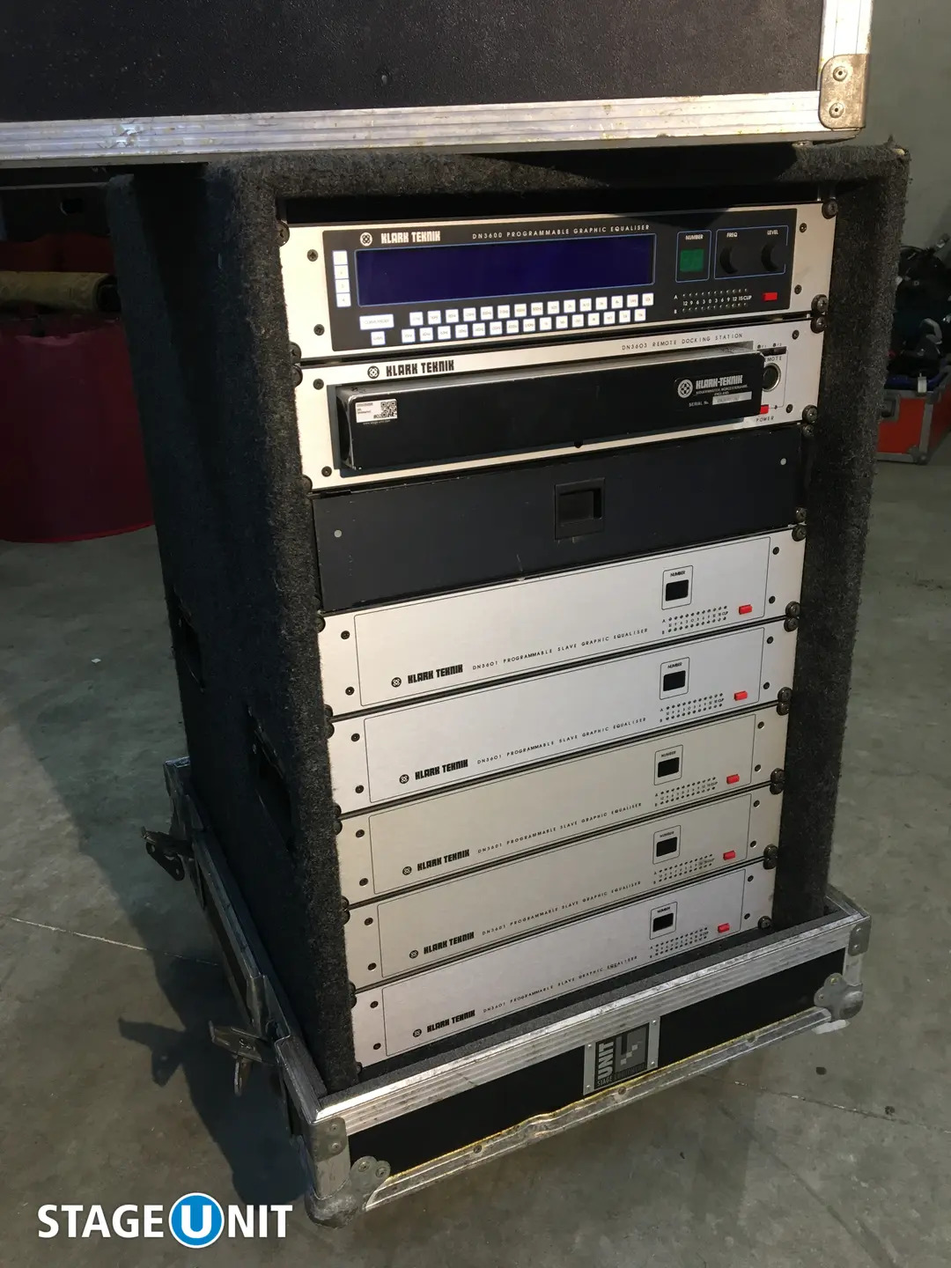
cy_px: 634
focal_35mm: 29
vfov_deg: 61.7
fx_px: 1062
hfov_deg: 48.2
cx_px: 476
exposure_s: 1/33
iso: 100
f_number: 2.2
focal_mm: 4.15
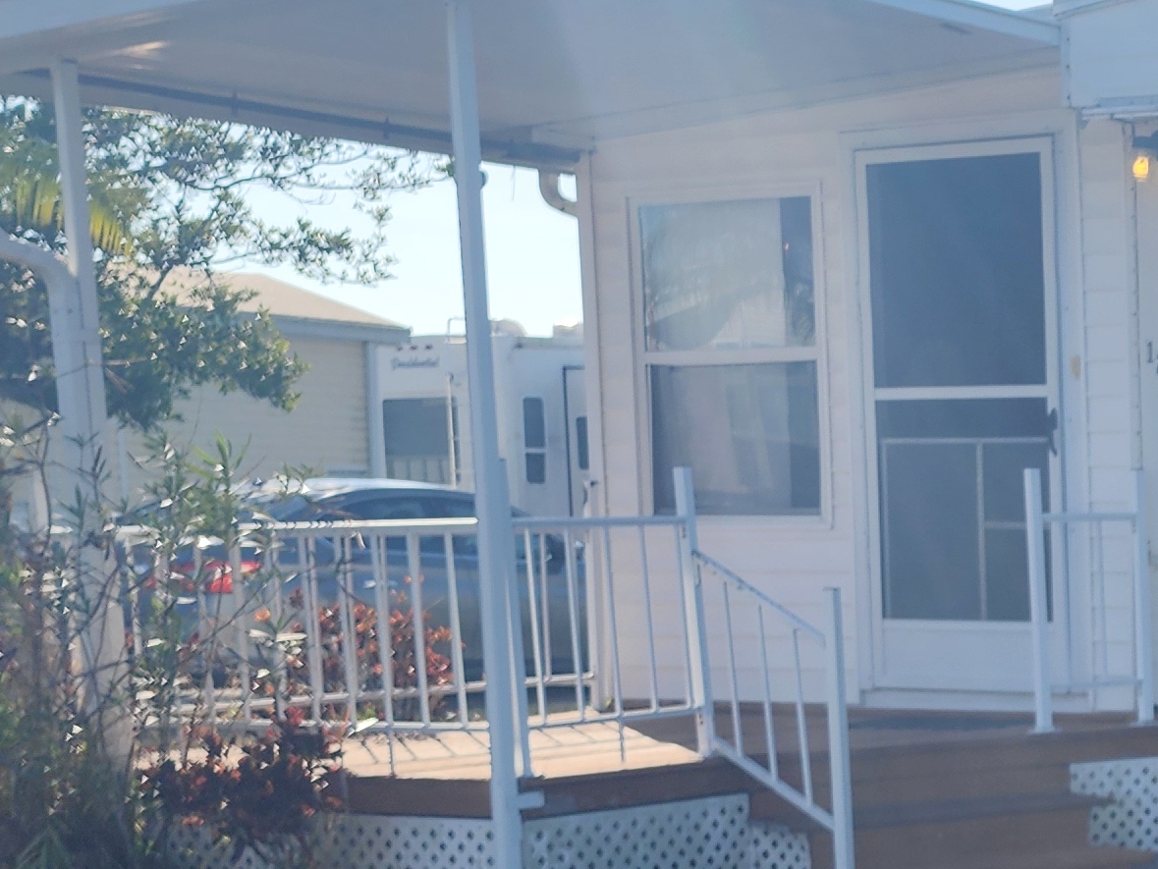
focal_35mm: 78
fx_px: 2610
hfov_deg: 22.1
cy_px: 802
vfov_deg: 18.6
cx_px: 1558
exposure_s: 1/1645
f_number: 1.8
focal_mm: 6.4
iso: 12
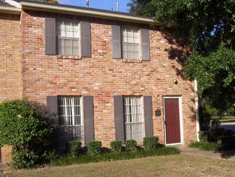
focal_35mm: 44
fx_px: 299
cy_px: 103
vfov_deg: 32.9
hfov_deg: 42.8
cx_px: 133
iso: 80
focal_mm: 6
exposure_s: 1/500
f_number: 4.8
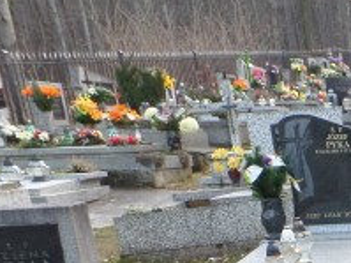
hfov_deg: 21.3
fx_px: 750
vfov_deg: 18.4
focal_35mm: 74
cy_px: 348
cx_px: 556
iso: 100
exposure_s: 1/30
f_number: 3.2
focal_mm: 4.1
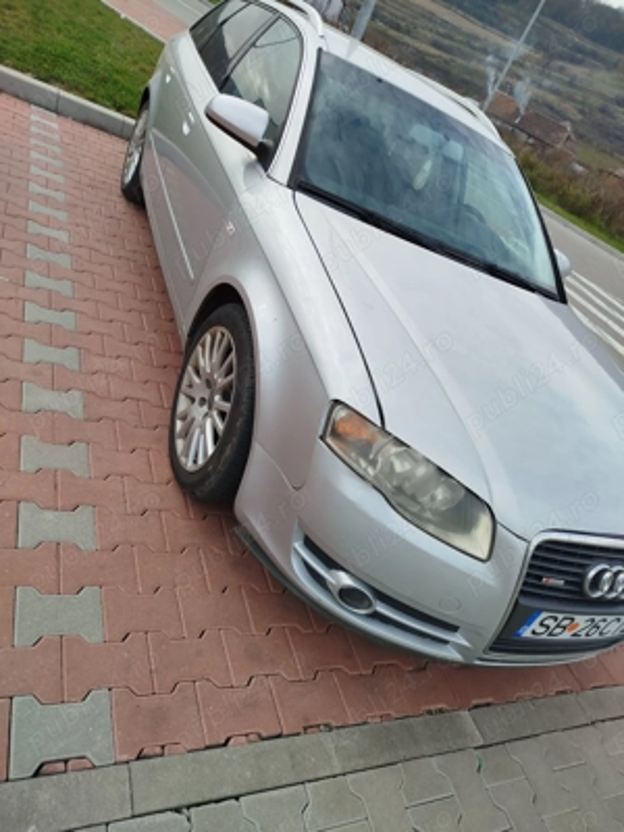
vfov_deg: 71.6
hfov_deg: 56.8
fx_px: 577
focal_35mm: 24
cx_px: 312
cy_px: 416
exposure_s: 1/395
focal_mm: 5.31
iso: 50
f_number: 1.7
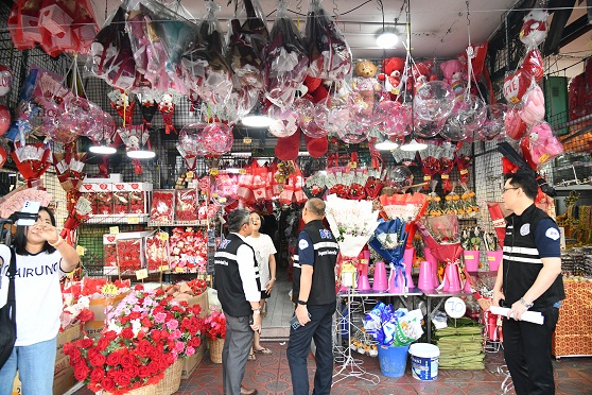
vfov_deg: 53.1
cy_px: 198
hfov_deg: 73.7
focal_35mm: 24
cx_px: 296
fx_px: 395
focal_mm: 24
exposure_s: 1/250
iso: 2500
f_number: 6.3
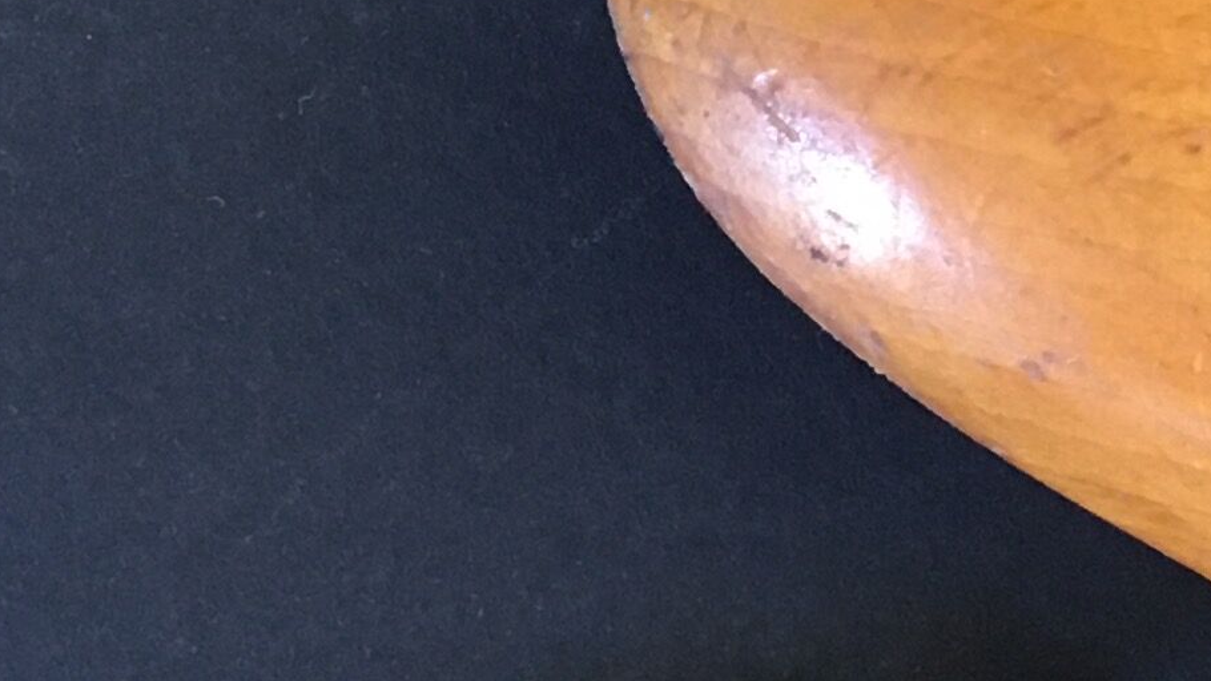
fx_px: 4496
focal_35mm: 140
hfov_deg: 15.2
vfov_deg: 8.7
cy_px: 375
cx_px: 1071
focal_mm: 4.15
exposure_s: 1/33
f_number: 2.2
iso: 200
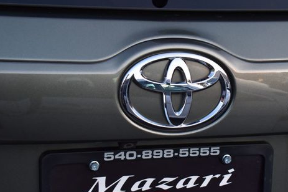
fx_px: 664
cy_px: 107
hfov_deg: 24.4
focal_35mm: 83
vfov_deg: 16.4
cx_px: 187
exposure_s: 1/15
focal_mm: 40
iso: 1250
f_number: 6.3
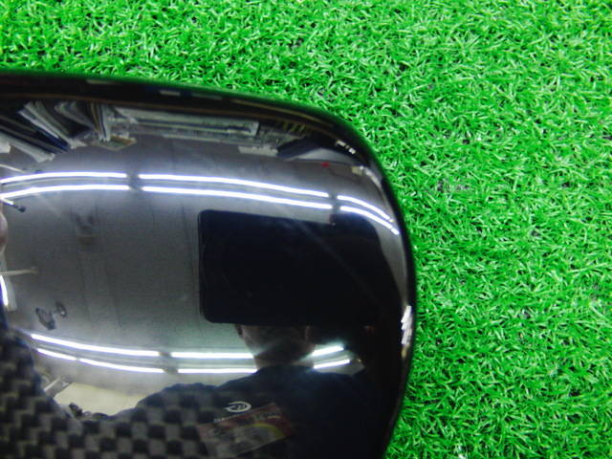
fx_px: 654
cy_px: 230
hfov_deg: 50.1
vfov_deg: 38.7
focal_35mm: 37
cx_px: 306
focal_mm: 6.42
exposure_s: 1/15
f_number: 3.6
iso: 400
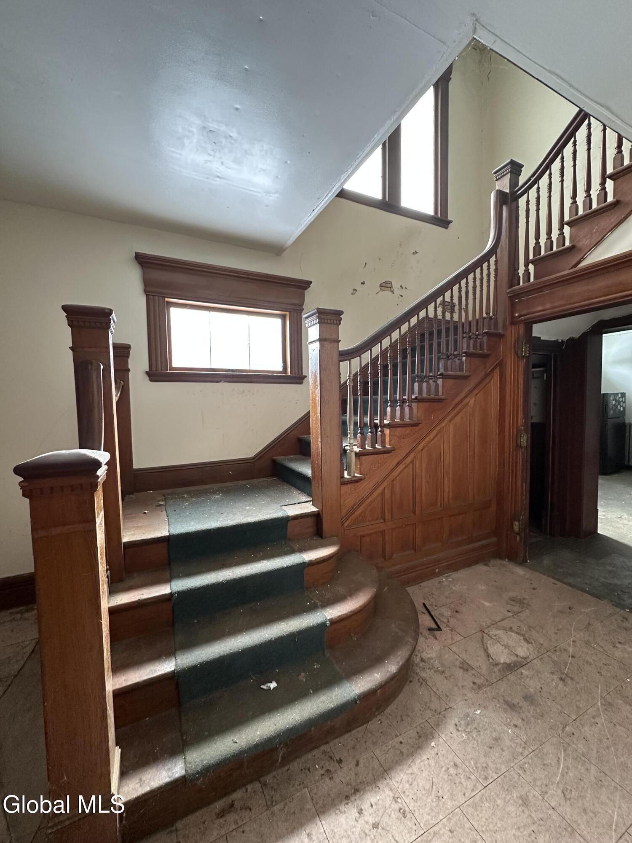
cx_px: 316
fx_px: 341
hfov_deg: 85.7
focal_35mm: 14
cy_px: 422
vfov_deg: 102.1
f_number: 2.2
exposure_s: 1/81
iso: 320
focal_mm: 2.22
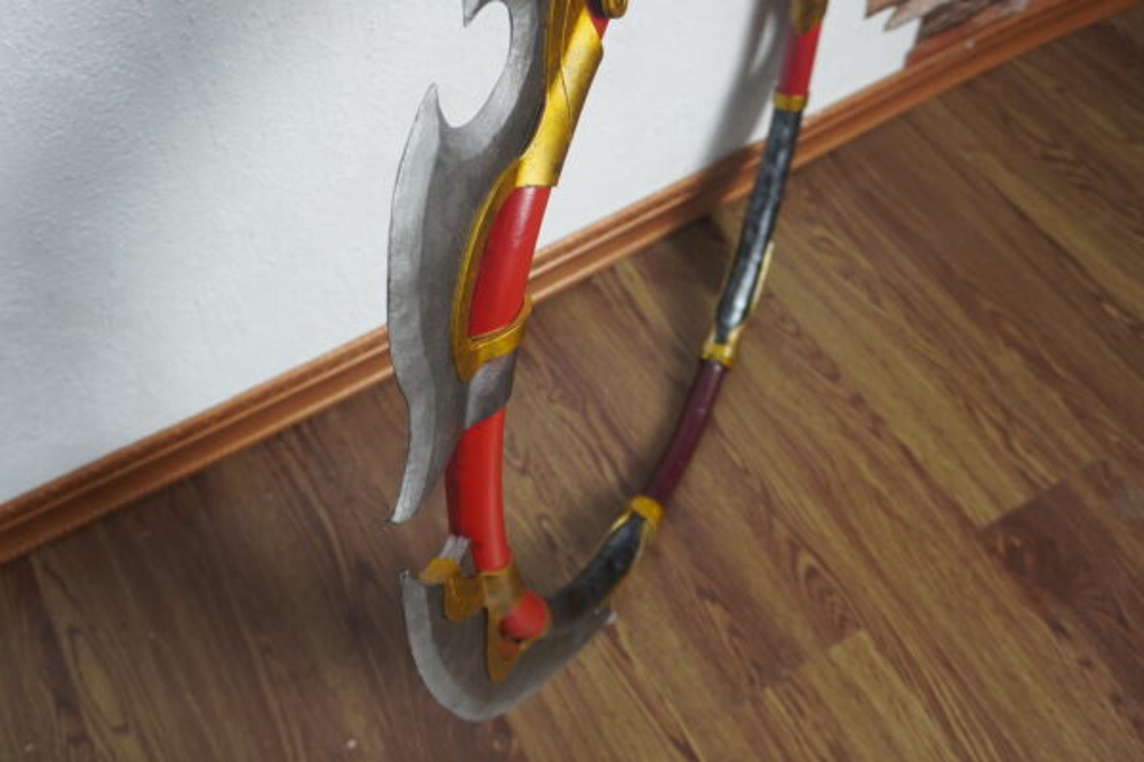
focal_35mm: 33
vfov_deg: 40.0
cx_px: 572
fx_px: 1049
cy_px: 381
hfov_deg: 57.2
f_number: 4
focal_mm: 22
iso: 400
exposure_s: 1/30
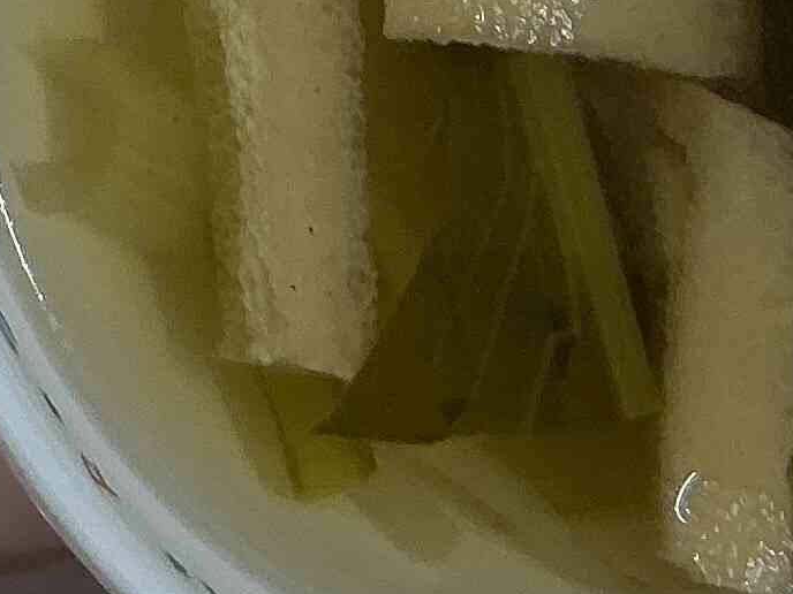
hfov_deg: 11.1
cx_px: -489
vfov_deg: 8.2
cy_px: -730
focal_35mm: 170
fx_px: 3894
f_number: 1.8
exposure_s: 1/120
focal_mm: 3
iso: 50
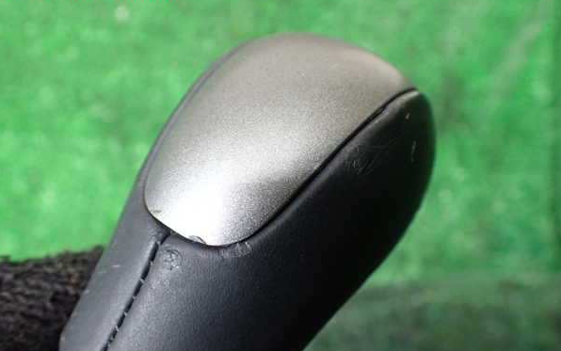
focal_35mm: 32
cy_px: 183
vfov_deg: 39.5
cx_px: 280
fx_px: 489
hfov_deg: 59.6
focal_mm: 5.4
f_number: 2.3
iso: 800
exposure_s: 1/125
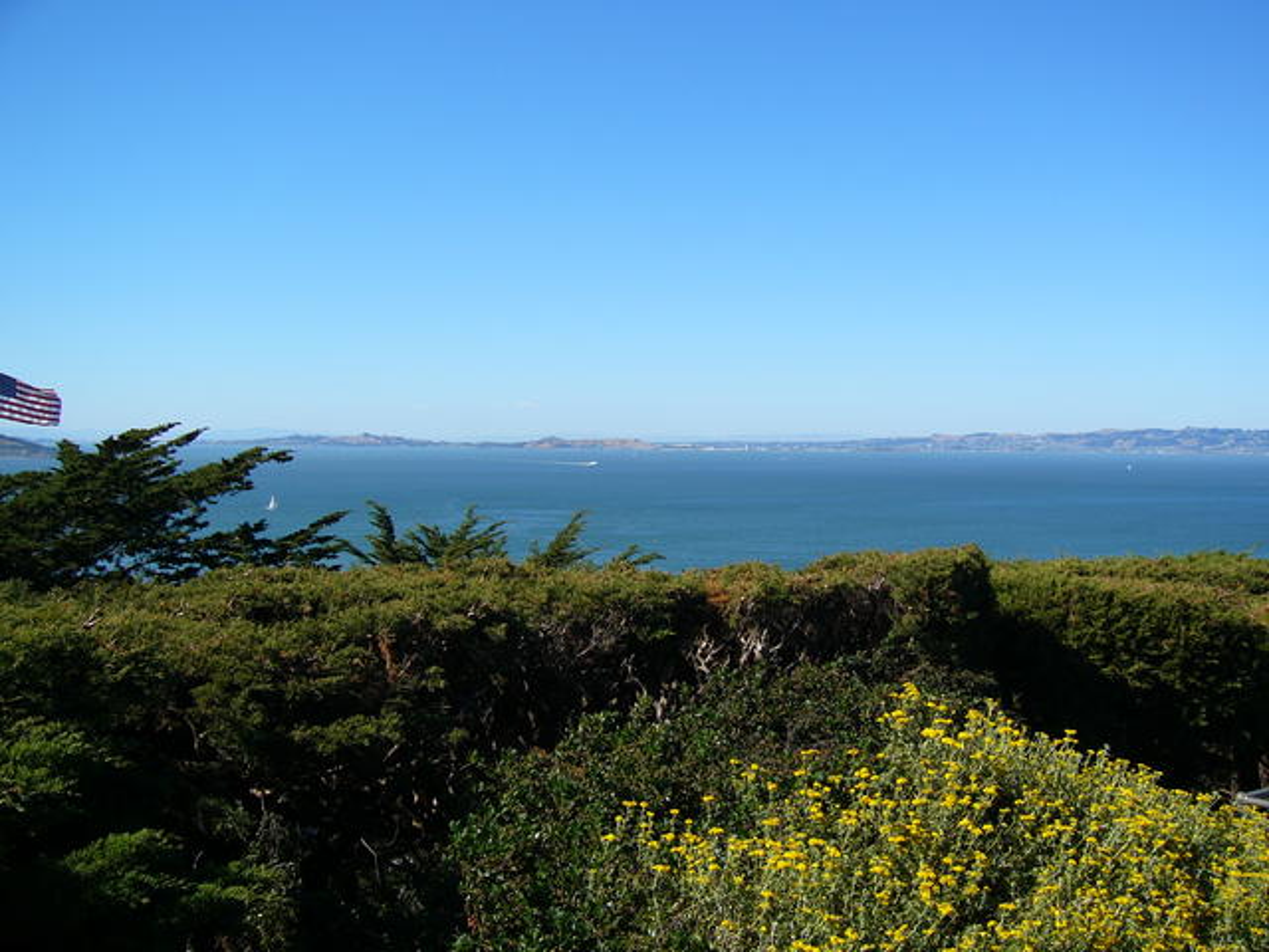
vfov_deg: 40.7
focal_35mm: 35
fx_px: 1283
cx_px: 634
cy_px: 476
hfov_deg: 52.6
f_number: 8
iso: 50
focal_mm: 5.8
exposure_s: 1/125
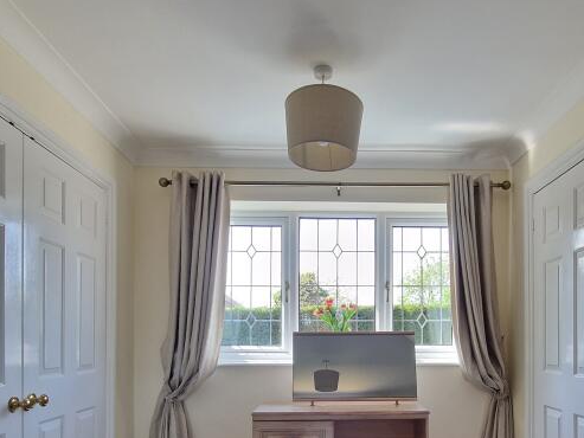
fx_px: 456
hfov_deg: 64.9
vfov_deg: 49.0
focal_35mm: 27
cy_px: 339
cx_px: 339
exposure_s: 1/50
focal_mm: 2.2
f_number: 2.2
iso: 64
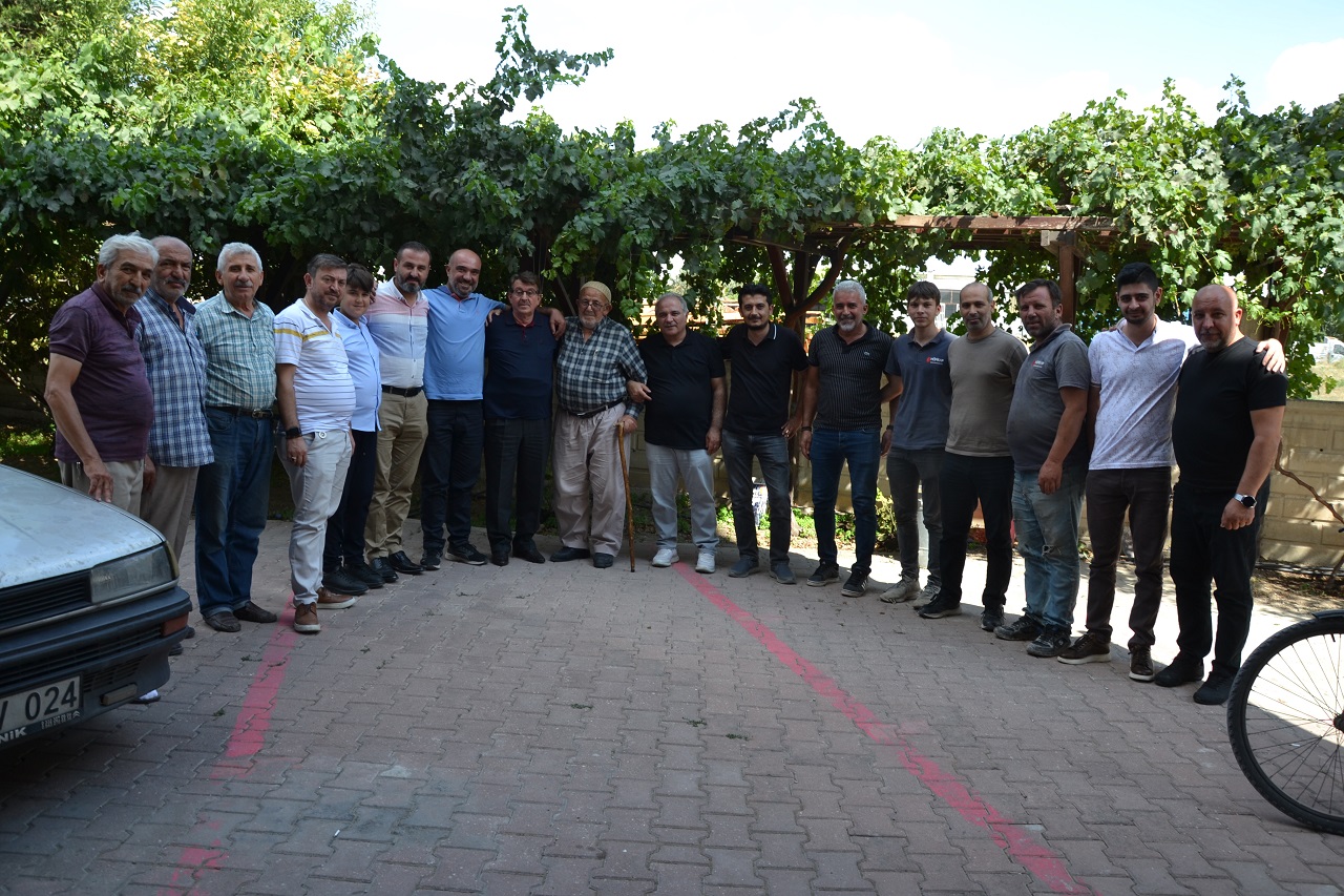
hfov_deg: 57.2
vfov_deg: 40.0
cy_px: 448
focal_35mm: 33
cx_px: 672
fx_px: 1232
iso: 100
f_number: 6.3
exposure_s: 1/160
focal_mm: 22
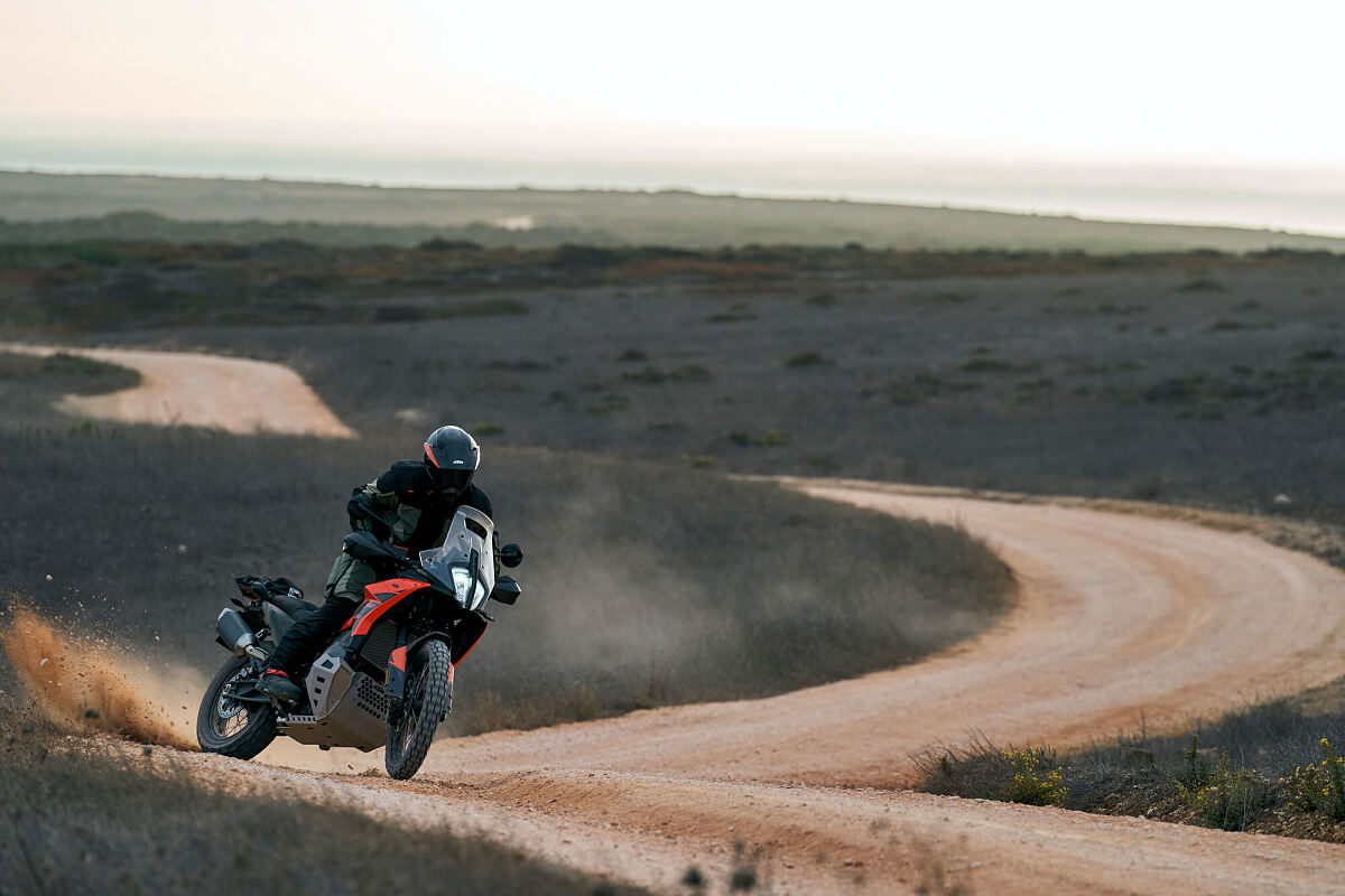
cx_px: 672
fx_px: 7472
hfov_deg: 10.3
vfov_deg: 6.9
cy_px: 448
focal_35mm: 200
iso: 320
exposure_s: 1/640
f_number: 4.5
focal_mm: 200
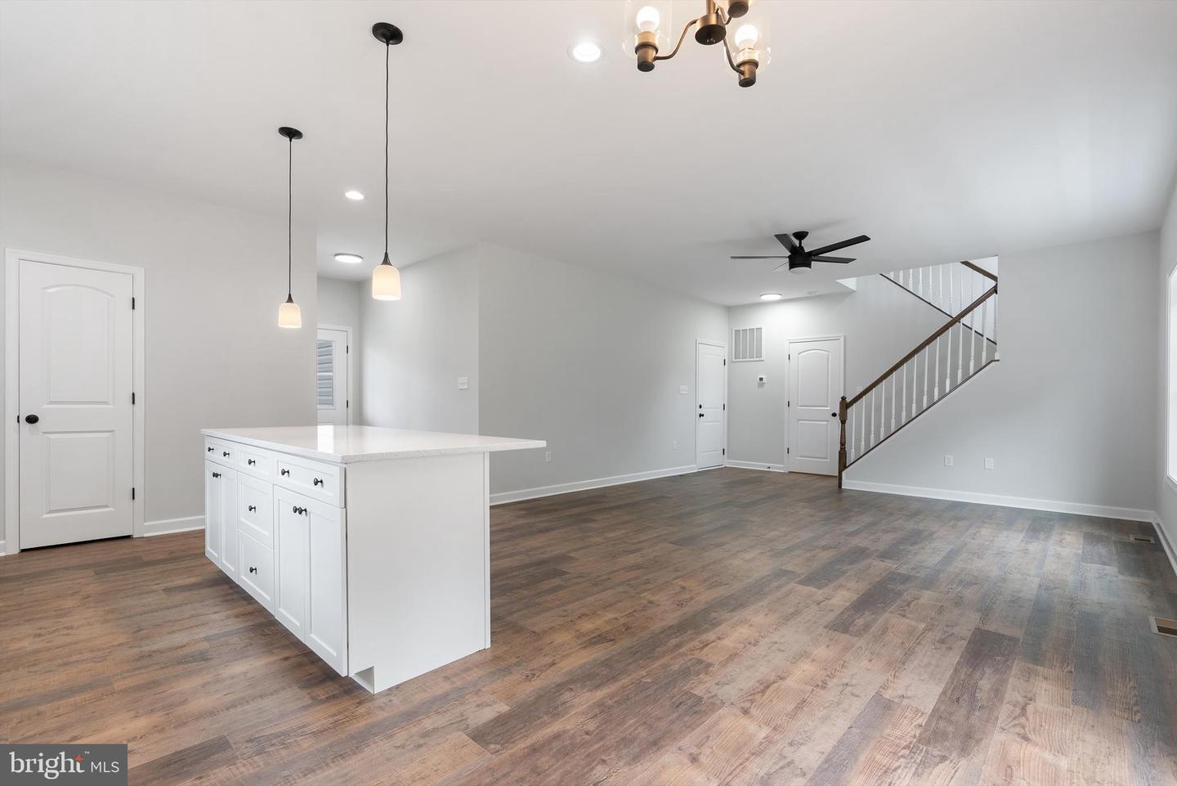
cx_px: 588
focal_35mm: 16
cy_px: 393
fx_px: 523
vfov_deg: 73.8
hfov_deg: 96.7
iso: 640
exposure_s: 1/8
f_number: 10
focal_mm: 16
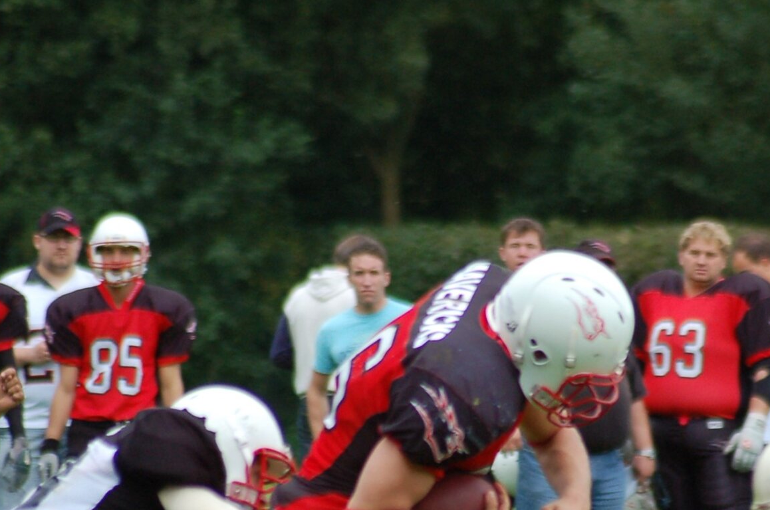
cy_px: 474
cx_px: 531
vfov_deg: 2.2
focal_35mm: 627
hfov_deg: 3.3
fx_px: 13383
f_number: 5.3
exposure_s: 1/500
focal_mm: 220
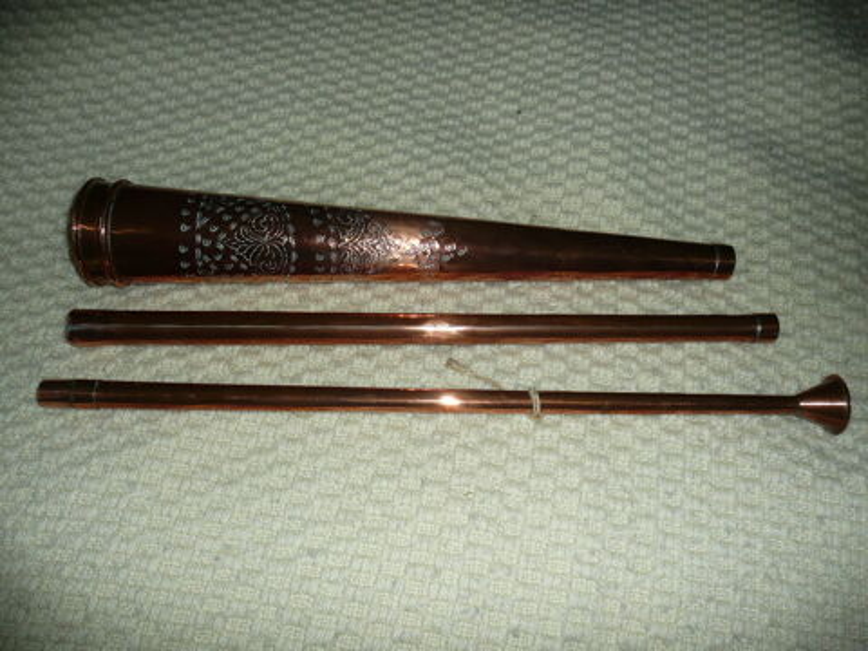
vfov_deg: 49.7
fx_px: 702
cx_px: 434
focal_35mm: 28
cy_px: 326
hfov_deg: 63.4
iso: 100
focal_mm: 4.6
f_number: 3.3
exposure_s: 1/30
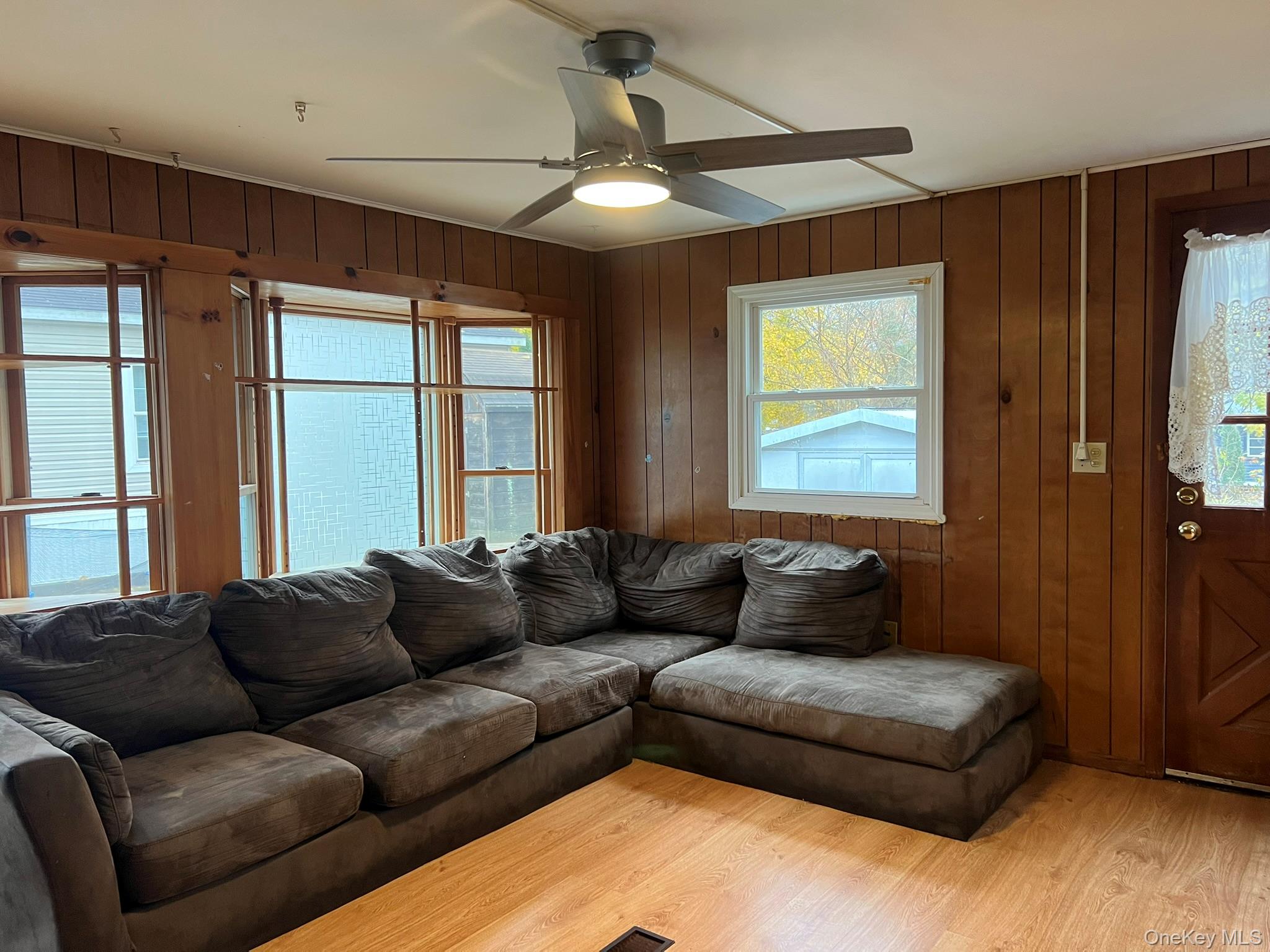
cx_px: 635
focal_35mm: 26
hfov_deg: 67.3
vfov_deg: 53.1
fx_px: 954
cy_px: 476
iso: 160
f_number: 1.5
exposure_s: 1/60
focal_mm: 5.7
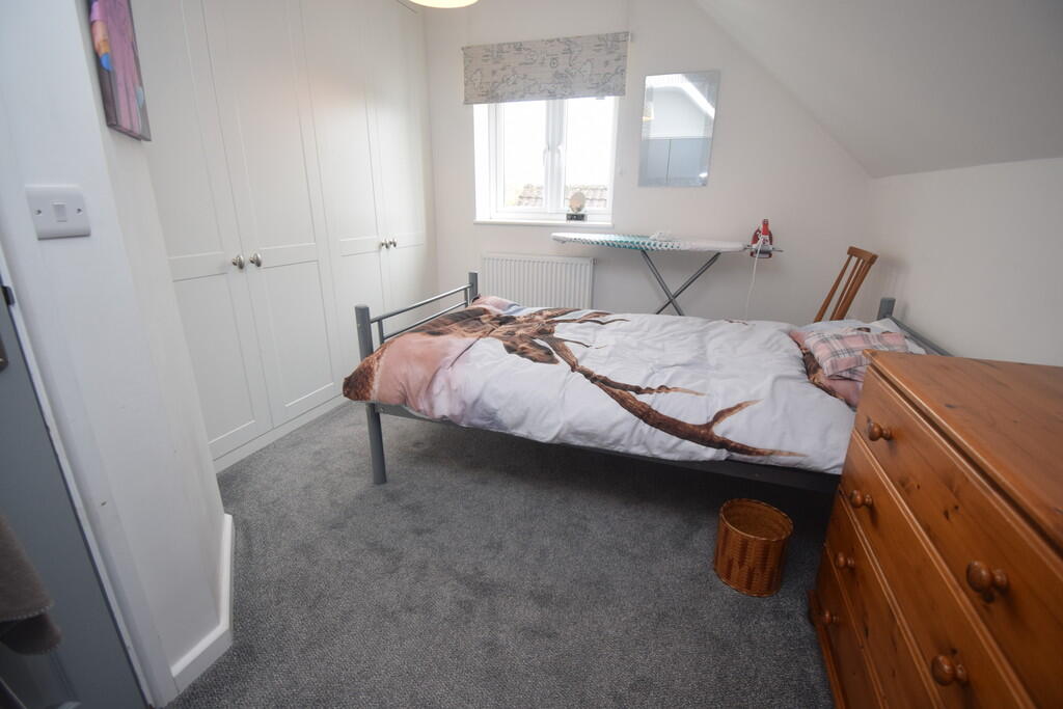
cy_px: 354
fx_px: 443
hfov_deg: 100.4
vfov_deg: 77.3
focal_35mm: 15
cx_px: 532
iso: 400
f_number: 5
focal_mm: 10
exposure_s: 1/100
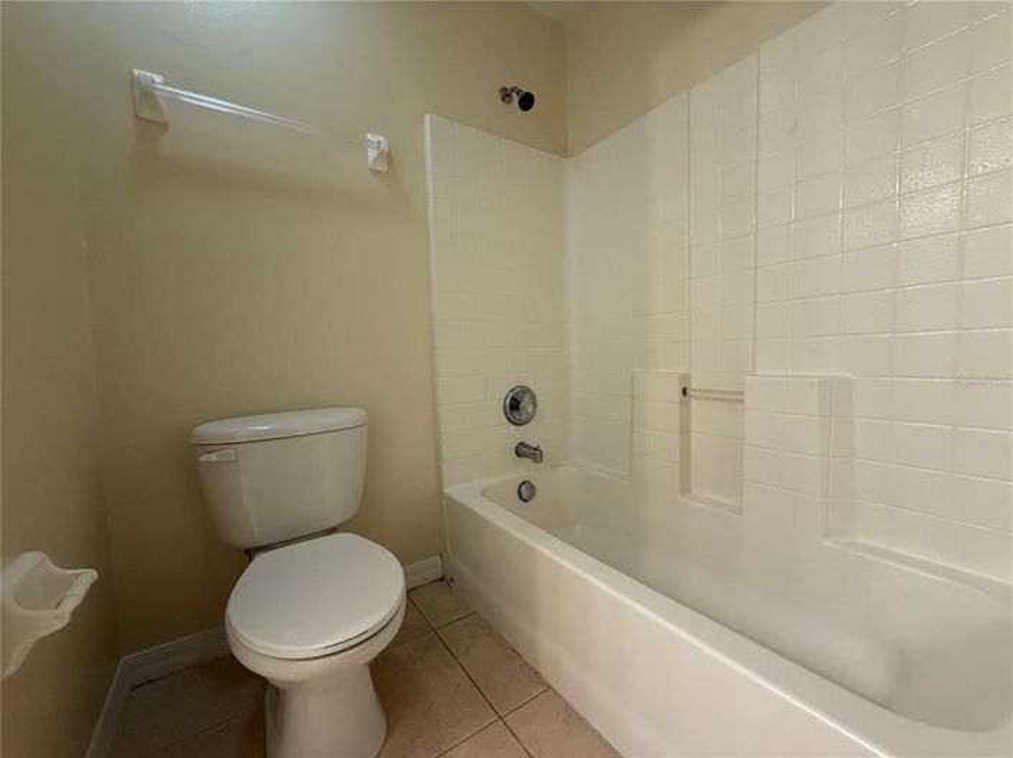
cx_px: 506
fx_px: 409
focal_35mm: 14
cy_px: 379
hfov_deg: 102.1
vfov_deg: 85.6
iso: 250
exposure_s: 1/120
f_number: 2.2
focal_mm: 2.22
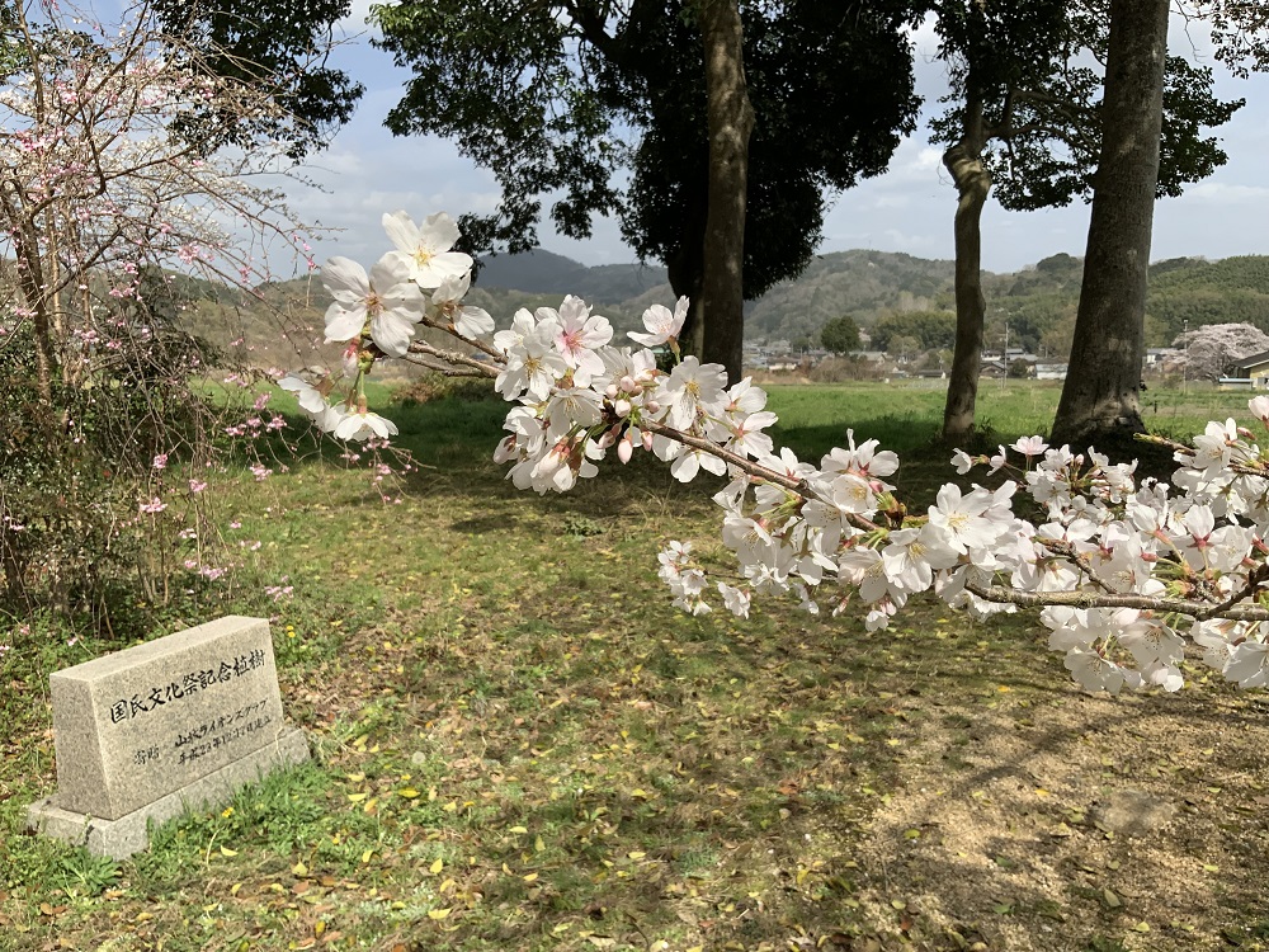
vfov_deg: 48.2
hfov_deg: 61.7
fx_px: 1063
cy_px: 476
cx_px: 634
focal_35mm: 29
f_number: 1.8
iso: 16
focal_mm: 3
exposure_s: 1/1912
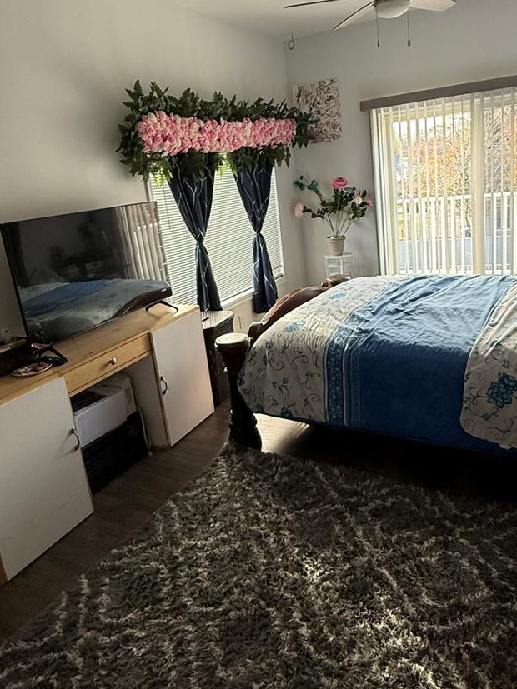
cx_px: 284
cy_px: 302
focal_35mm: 26
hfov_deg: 53.0
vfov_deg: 67.1
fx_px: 518
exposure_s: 1/99
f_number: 2.2
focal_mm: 2.22
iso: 160
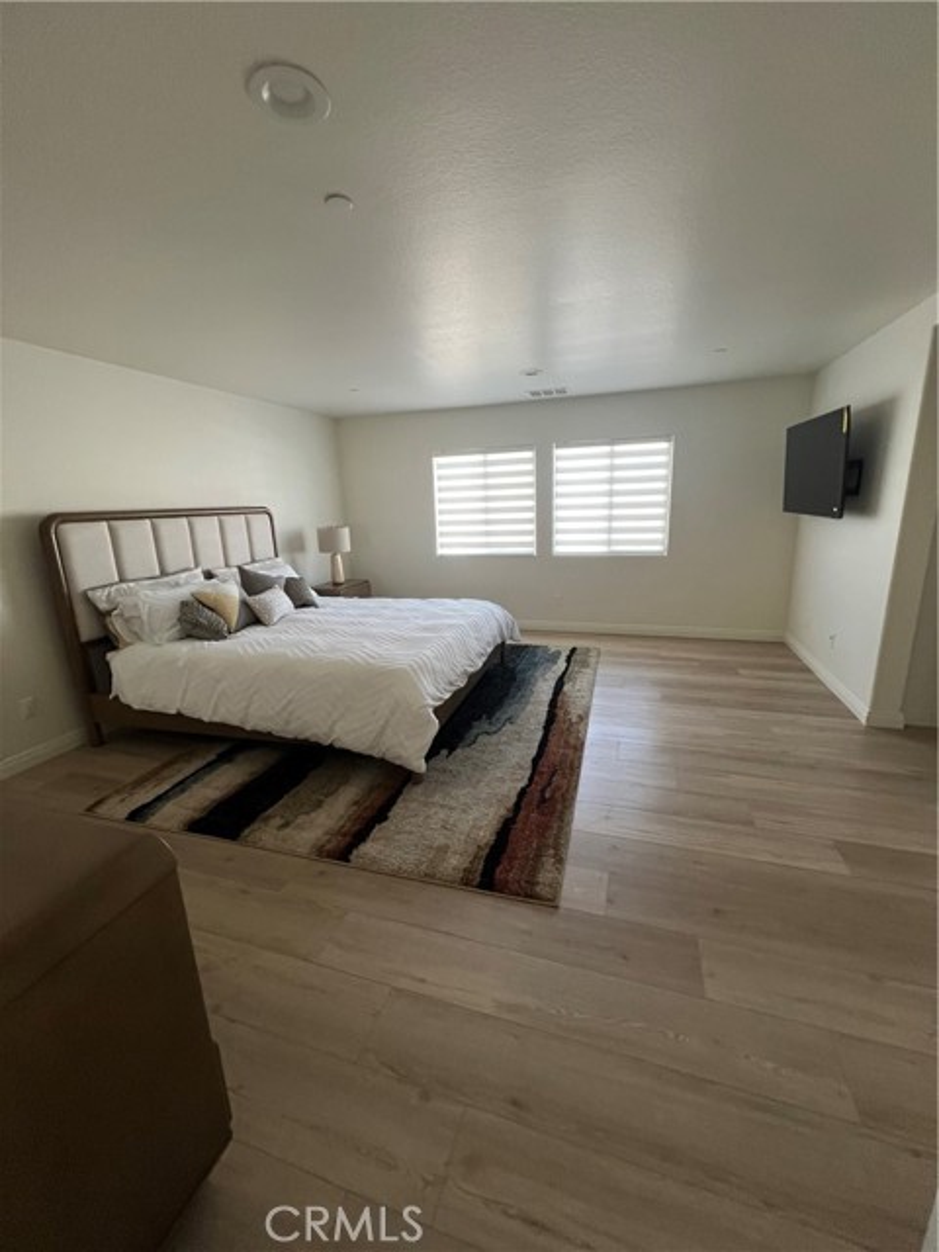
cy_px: 626
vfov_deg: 106.2
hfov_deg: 89.9
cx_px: 470
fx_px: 470
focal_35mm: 13
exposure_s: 1/99
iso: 200
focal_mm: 1.57
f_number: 1.8
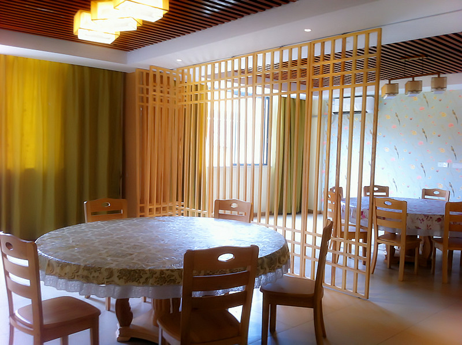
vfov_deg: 40.6
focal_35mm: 35
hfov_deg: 52.7
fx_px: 466
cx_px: 231
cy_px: 172
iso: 80
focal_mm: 3.85
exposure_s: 1/17
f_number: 2.8
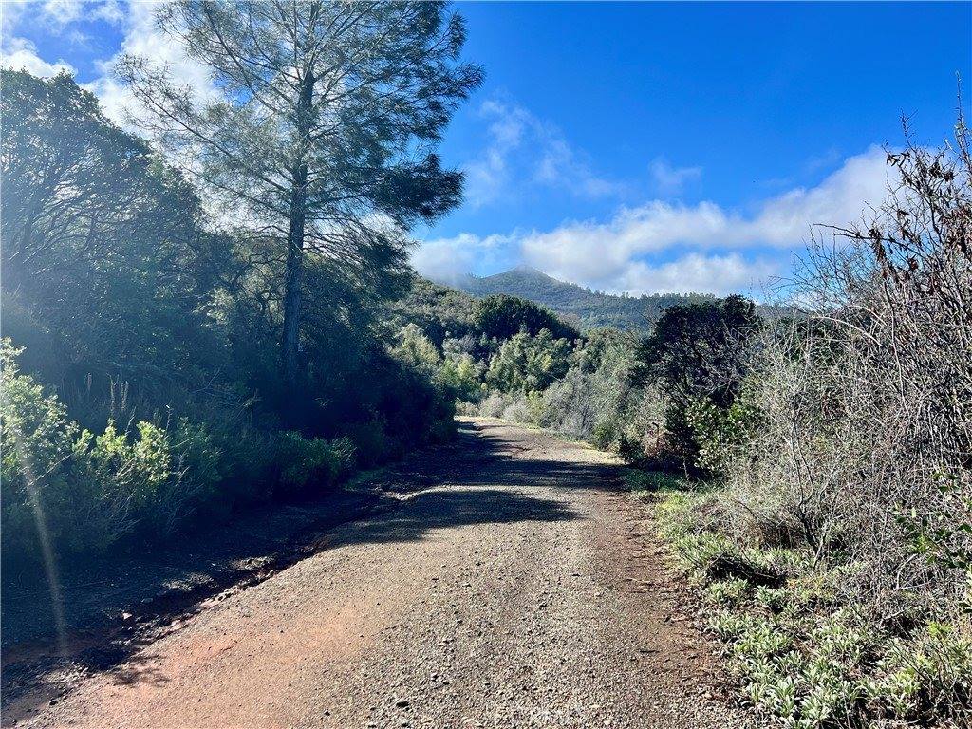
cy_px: 364
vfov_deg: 53.1
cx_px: 486
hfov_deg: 67.3
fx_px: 730
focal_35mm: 26
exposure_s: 1/3257
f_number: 1.5
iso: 50
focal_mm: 5.7
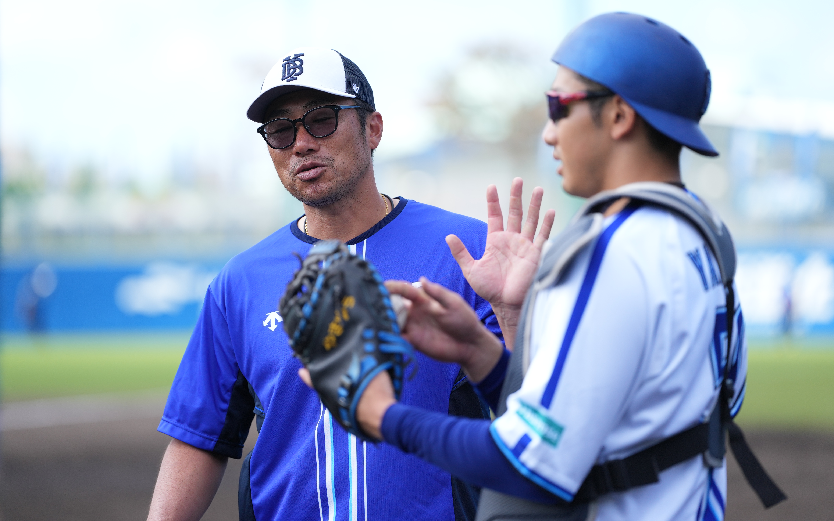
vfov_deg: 6.8
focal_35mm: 192
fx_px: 4364
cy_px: 247
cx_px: 416
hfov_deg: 10.9
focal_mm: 188
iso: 400
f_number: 2.8
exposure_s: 1/2000
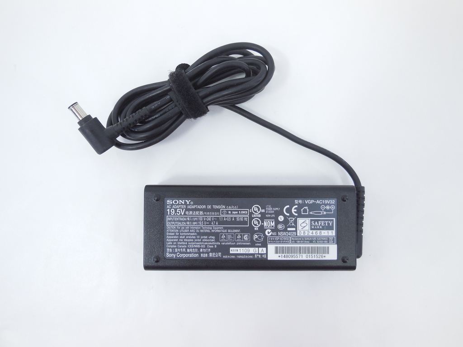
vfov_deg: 54.9
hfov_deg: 69.4
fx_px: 334
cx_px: 232
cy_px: 174
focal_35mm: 25
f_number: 3.1
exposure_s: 1/40
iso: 125
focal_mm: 4.5
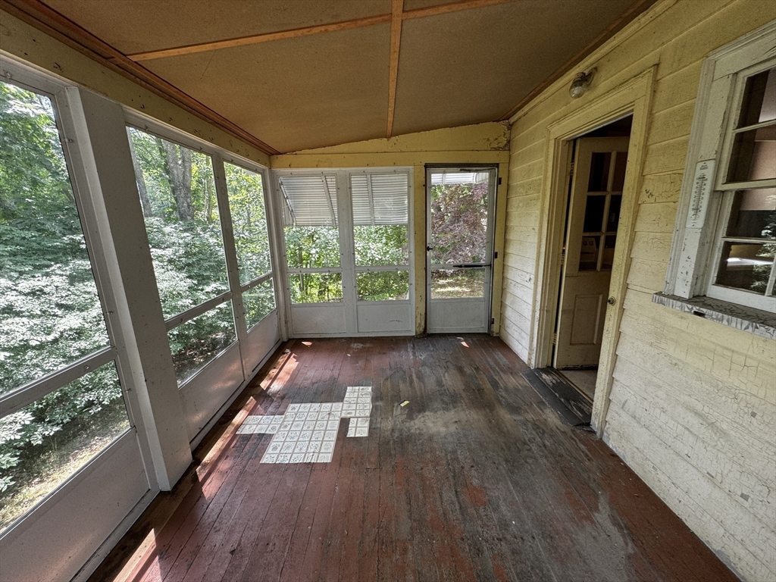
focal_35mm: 14
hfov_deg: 102.1
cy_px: 291
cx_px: 388
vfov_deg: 85.7
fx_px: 314
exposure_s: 1/99
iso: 100
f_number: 2.2
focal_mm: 2.22
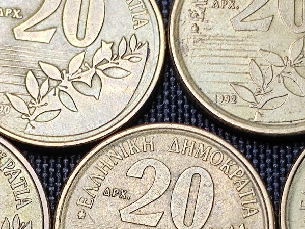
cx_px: 156
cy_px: 182
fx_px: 1462
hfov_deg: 11.9
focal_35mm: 166
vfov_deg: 8.9
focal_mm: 5.84
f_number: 1.6
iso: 50
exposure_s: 1/116
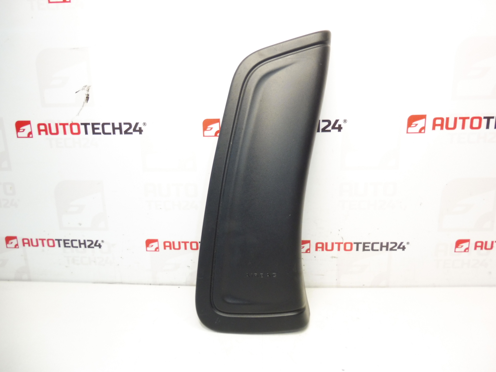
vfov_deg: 56.8
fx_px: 344
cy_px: 186
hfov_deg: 71.6
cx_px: 248
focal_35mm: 24
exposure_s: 1/60
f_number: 3.5
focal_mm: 4.3
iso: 200
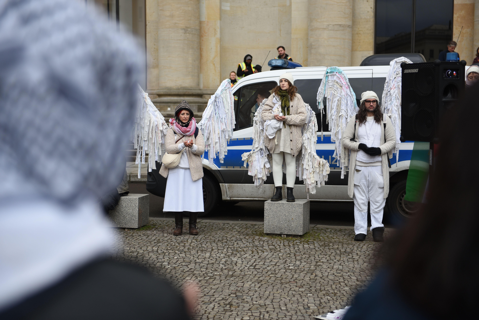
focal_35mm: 62
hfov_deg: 32.4
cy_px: 160
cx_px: 240
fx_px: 825
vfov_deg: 21.9
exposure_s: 1/320
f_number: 2.8
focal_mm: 62
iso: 320
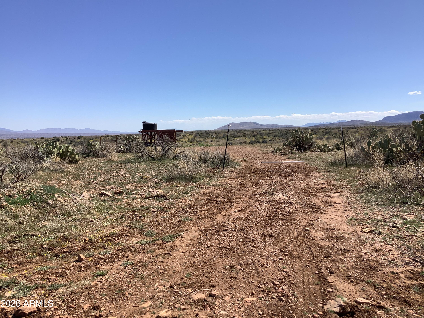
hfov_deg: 58.4
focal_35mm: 31
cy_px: 159
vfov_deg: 45.4
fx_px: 380
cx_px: 212
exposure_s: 1/1773
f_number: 2.4
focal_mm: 3.3
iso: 25
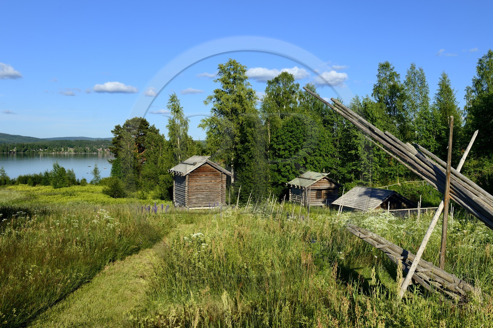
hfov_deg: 50.7
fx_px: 520
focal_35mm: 38
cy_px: 164
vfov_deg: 35.0
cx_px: 246
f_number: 10
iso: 200
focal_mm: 38
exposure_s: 1/320
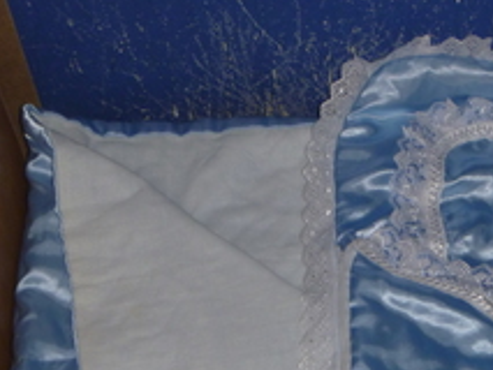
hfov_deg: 25.5
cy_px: 301
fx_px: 1054
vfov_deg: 19.7
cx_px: 442
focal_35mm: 74
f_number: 3.5
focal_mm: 6.3
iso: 160
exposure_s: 1/30
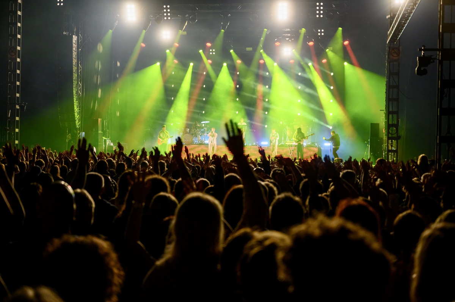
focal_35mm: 53
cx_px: 228
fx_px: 669
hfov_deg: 37.5
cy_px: 151
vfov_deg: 25.5
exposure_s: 1/200
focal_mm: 53
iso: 640
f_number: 4
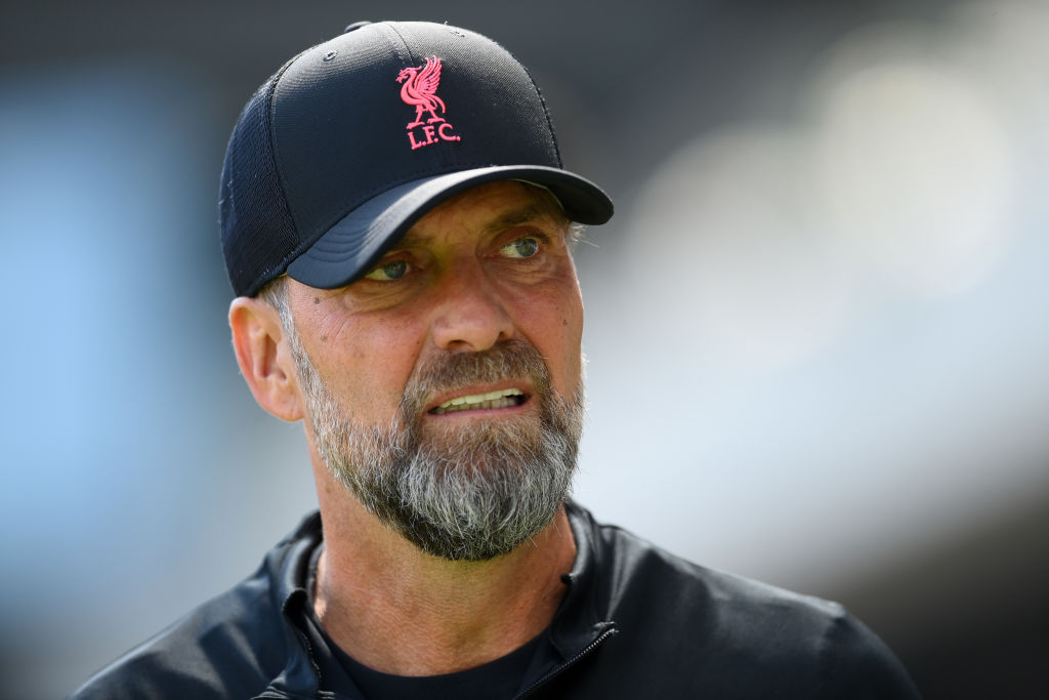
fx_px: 11656
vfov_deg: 3.4
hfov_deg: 5.2
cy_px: 350
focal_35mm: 400
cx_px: 524
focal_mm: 400
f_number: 2.8
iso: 400
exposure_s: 1/1250
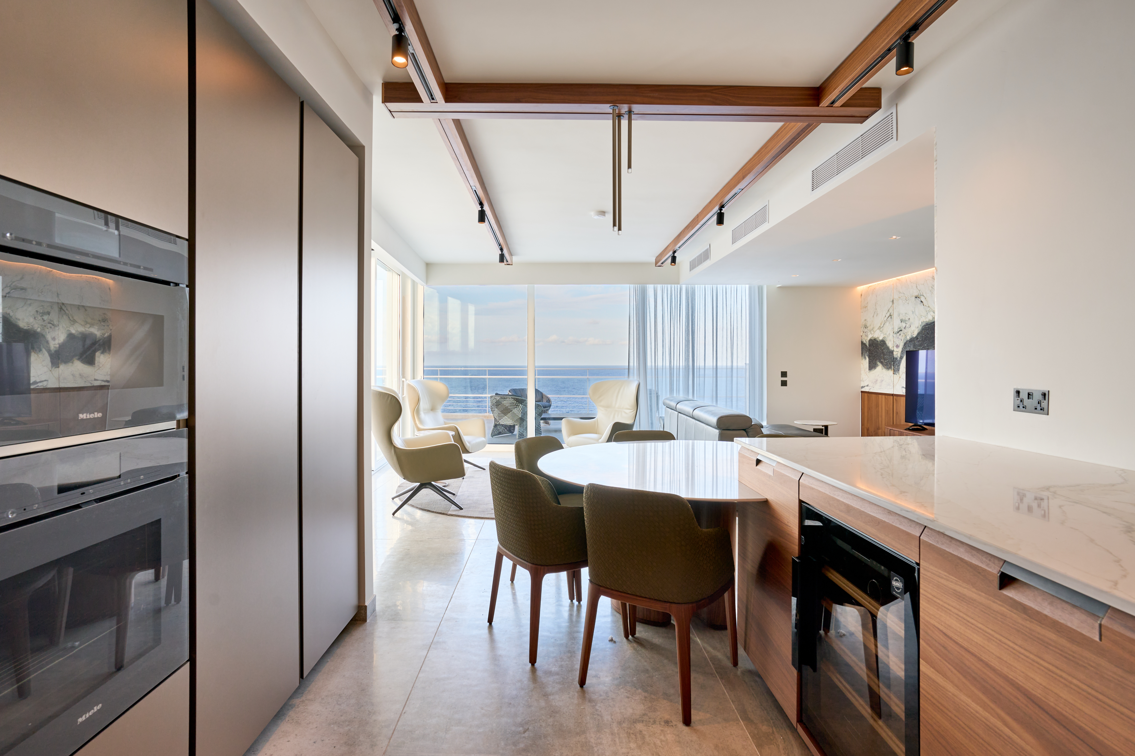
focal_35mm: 17
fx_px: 536
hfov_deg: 93.3
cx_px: 568
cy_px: 378
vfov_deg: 70.4
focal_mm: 17
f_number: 8
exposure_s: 1/320
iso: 250
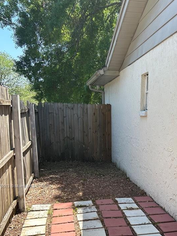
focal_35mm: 44
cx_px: 137
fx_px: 300
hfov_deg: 32.1
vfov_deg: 41.2
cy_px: 186
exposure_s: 1/1209
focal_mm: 5.7
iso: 50
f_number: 1.5
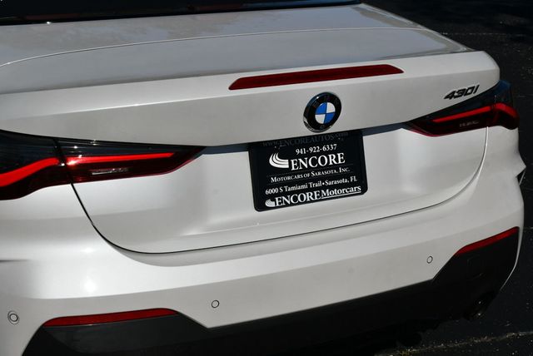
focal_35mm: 68
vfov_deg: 20.1
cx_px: 266
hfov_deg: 29.6
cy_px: 178
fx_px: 1008
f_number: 11
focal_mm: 34
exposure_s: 1/500
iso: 100
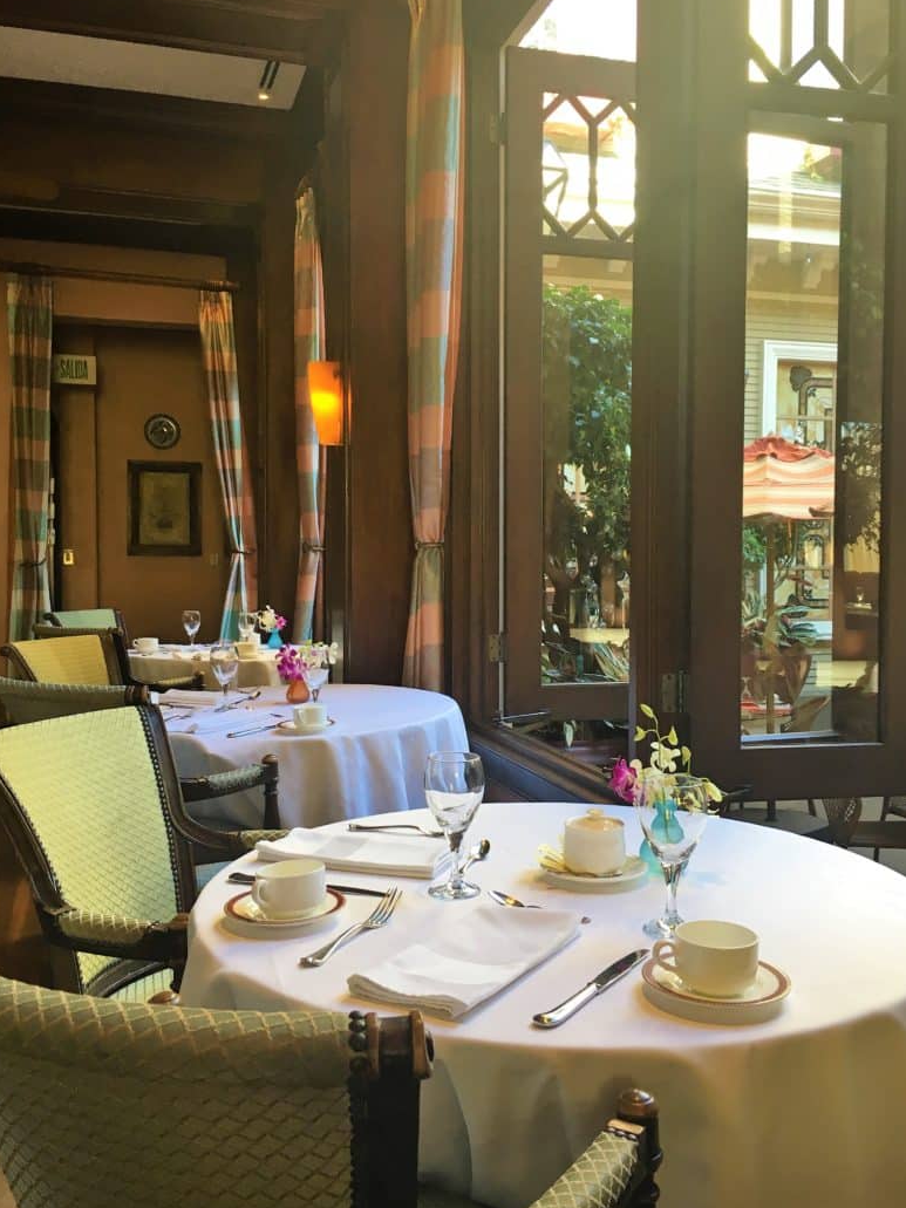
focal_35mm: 30
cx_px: 463
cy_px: 606
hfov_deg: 46.8
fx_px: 1047
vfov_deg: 60.0
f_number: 2.2
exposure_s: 1/30
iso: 32
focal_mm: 4.15
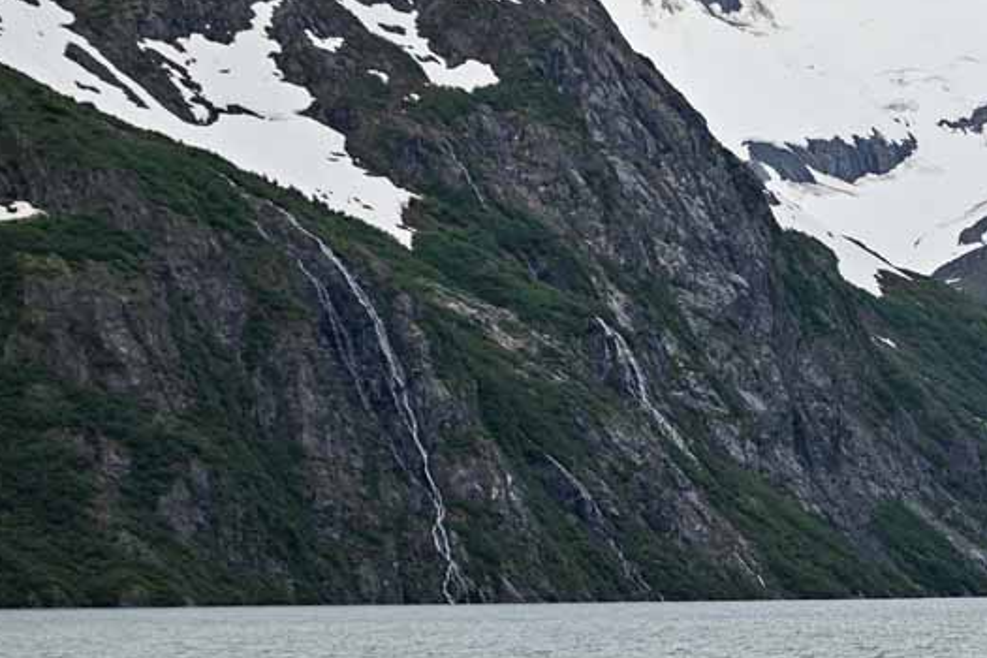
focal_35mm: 183
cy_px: 370
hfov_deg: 11.2
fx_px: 5017
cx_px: 709
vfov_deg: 7.5
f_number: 5
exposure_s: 1/400
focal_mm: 120
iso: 100
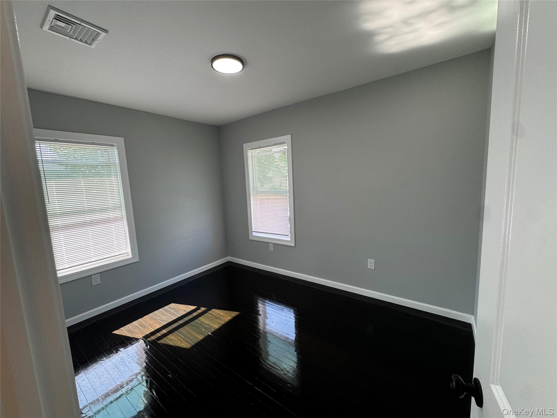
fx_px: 225
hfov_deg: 102.1
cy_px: 209
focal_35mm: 14
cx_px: 278
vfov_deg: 85.7
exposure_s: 1/120
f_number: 2.2
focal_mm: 2.22
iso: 125
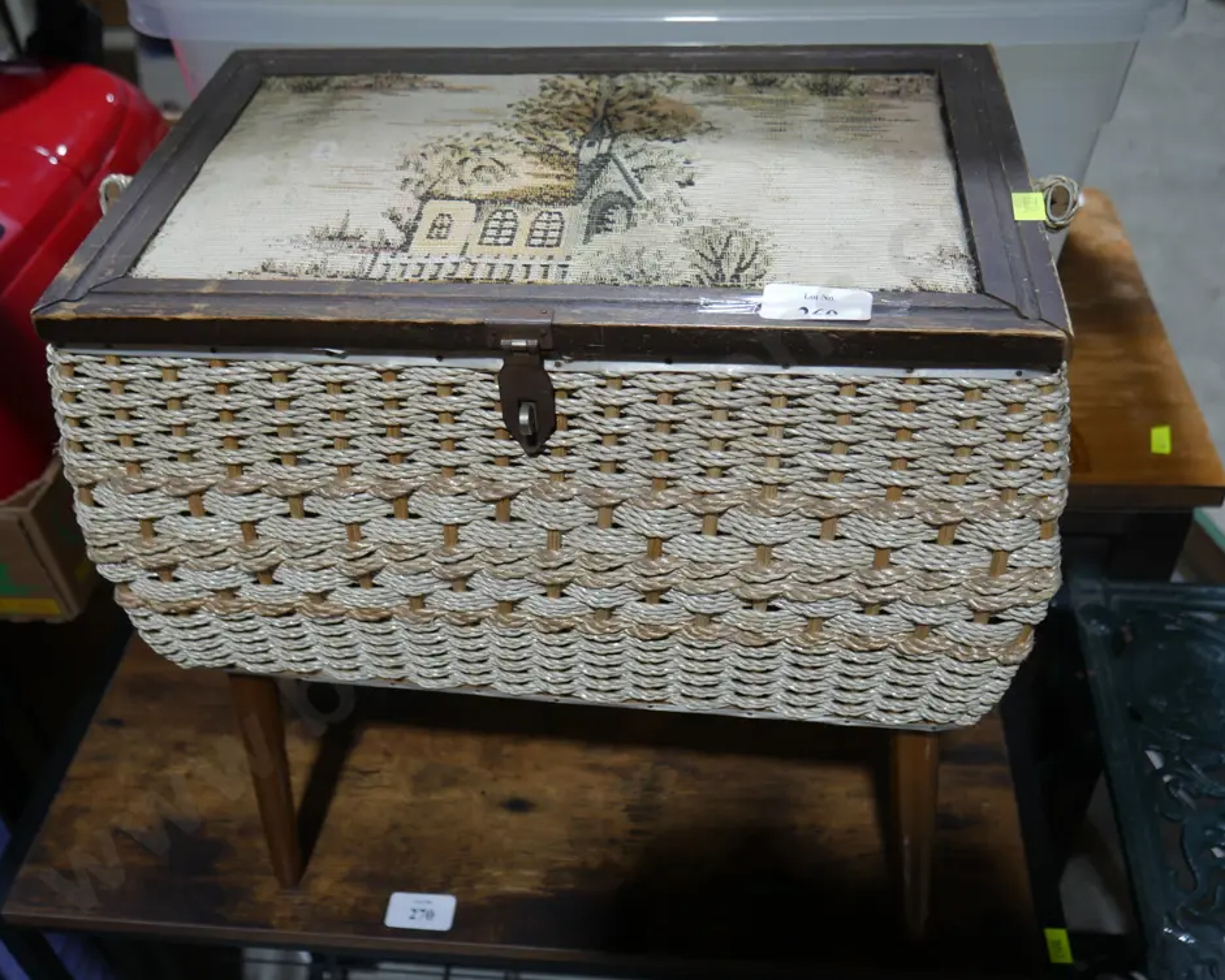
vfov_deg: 43.4
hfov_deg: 52.8
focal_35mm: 34
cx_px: 585
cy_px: 499
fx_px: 1233
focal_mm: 16
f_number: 3.6
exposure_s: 1/100
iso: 200
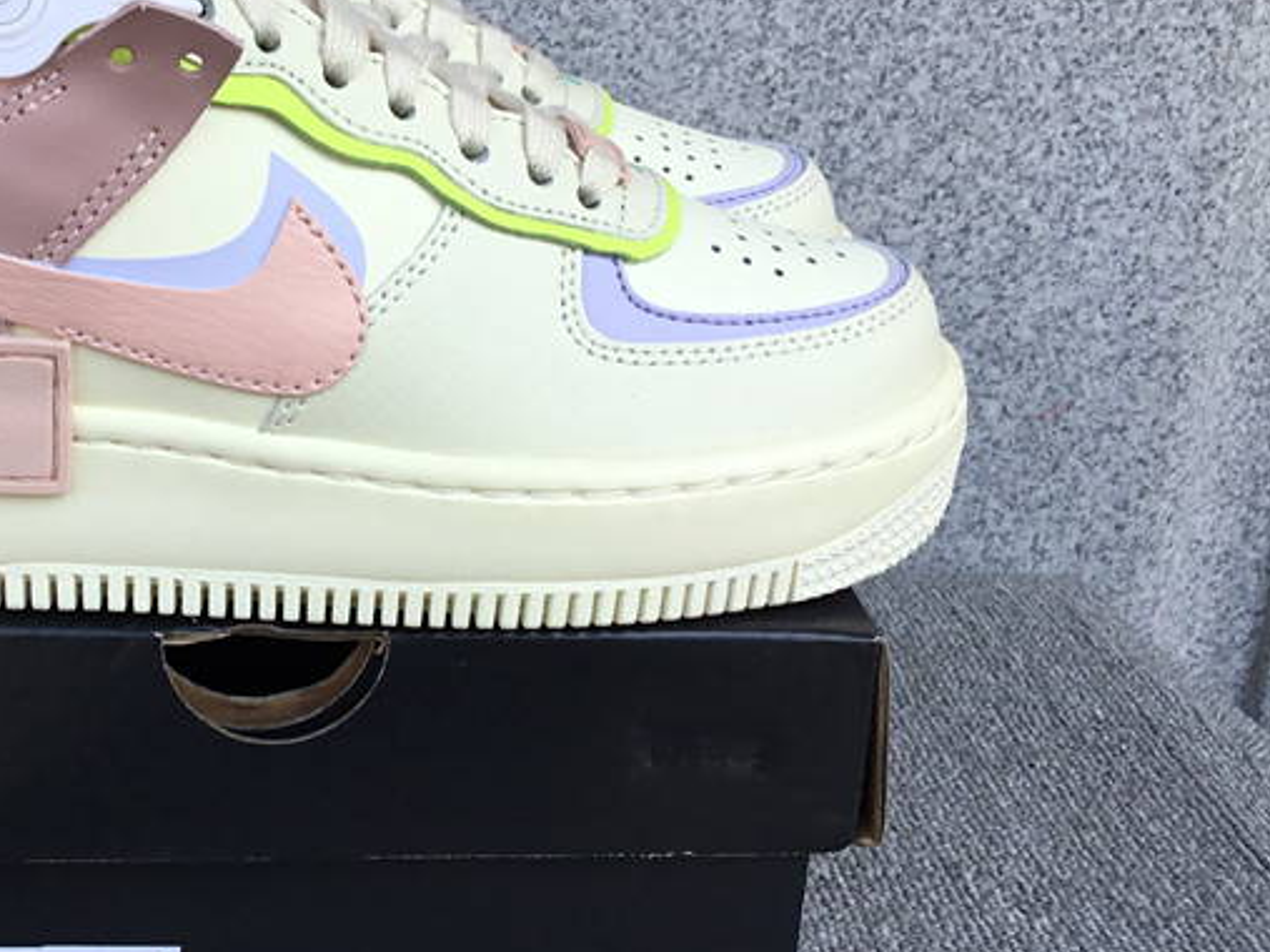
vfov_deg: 26.5
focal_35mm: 55
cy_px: 510
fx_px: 2017
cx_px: 276
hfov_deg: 34.0
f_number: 2.4
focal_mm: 3.3
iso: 25
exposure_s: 1/426
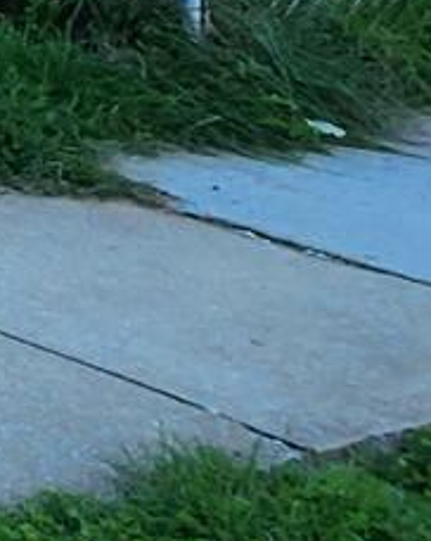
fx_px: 1820
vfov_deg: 13.8
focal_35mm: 114
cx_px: -1340
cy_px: -603
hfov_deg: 7.9
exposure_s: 1/297
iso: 50
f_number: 2.2
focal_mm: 2.2
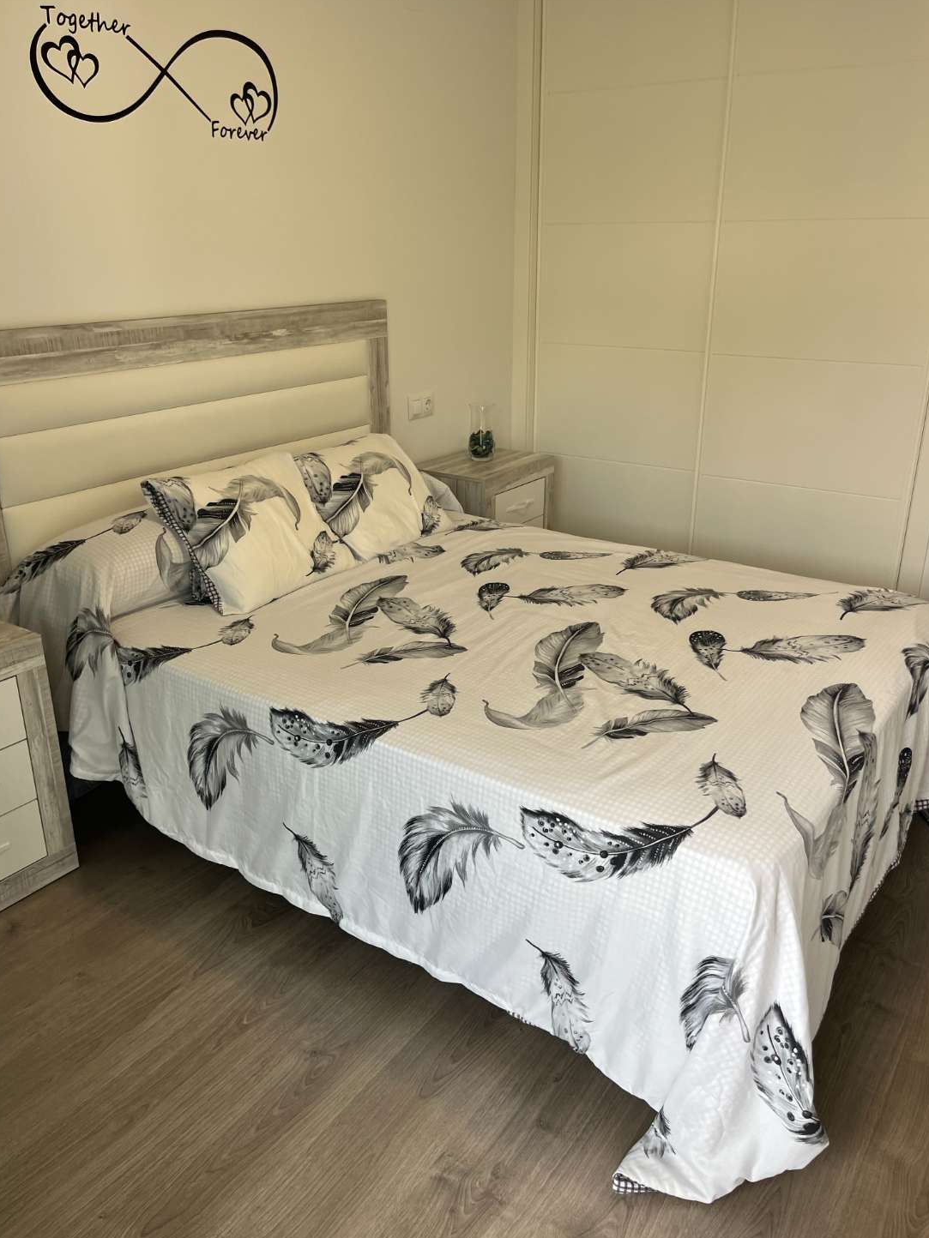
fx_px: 966
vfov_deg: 65.3
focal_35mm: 27
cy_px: 610
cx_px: 460
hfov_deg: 51.4
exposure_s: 1/122
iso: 64
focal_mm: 5.1
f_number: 1.6
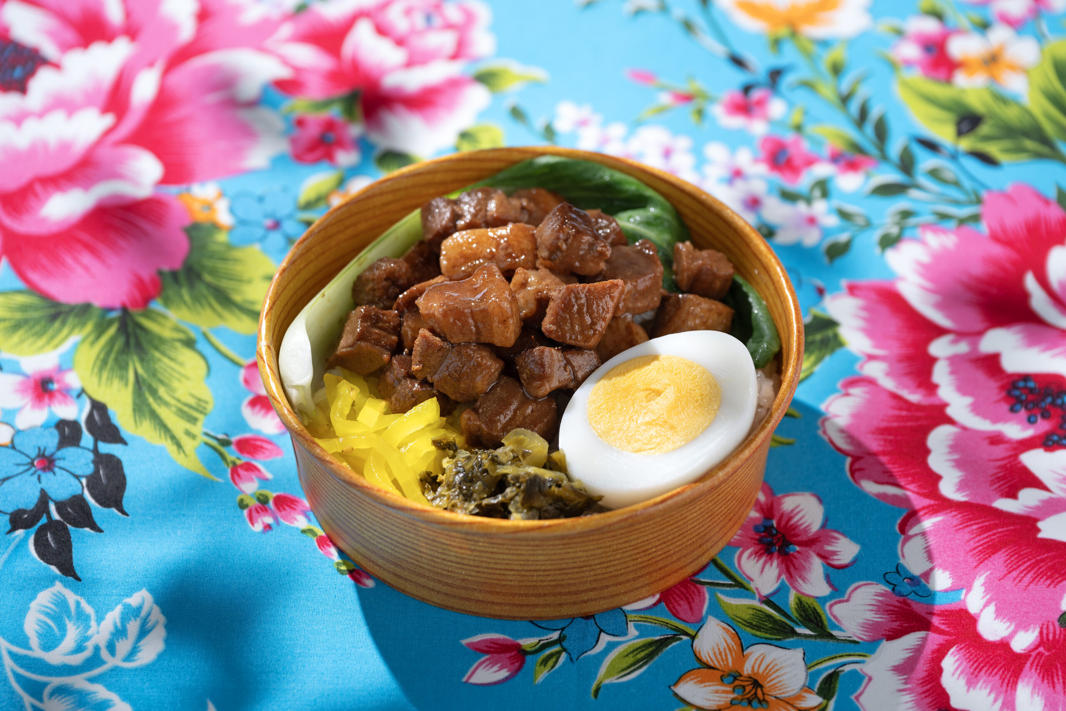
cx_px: 533
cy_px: 356
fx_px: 3553
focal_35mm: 120
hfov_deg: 17.1
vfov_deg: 11.4
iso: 100
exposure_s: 1/200
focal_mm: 120
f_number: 5.6
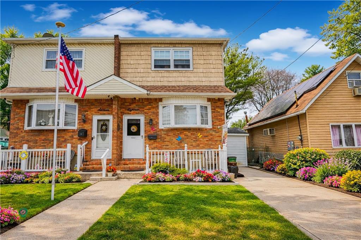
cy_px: 120
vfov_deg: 61.9
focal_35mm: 20
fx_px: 200
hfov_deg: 84.0
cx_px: 180
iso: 100
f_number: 9
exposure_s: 1/125
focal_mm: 20
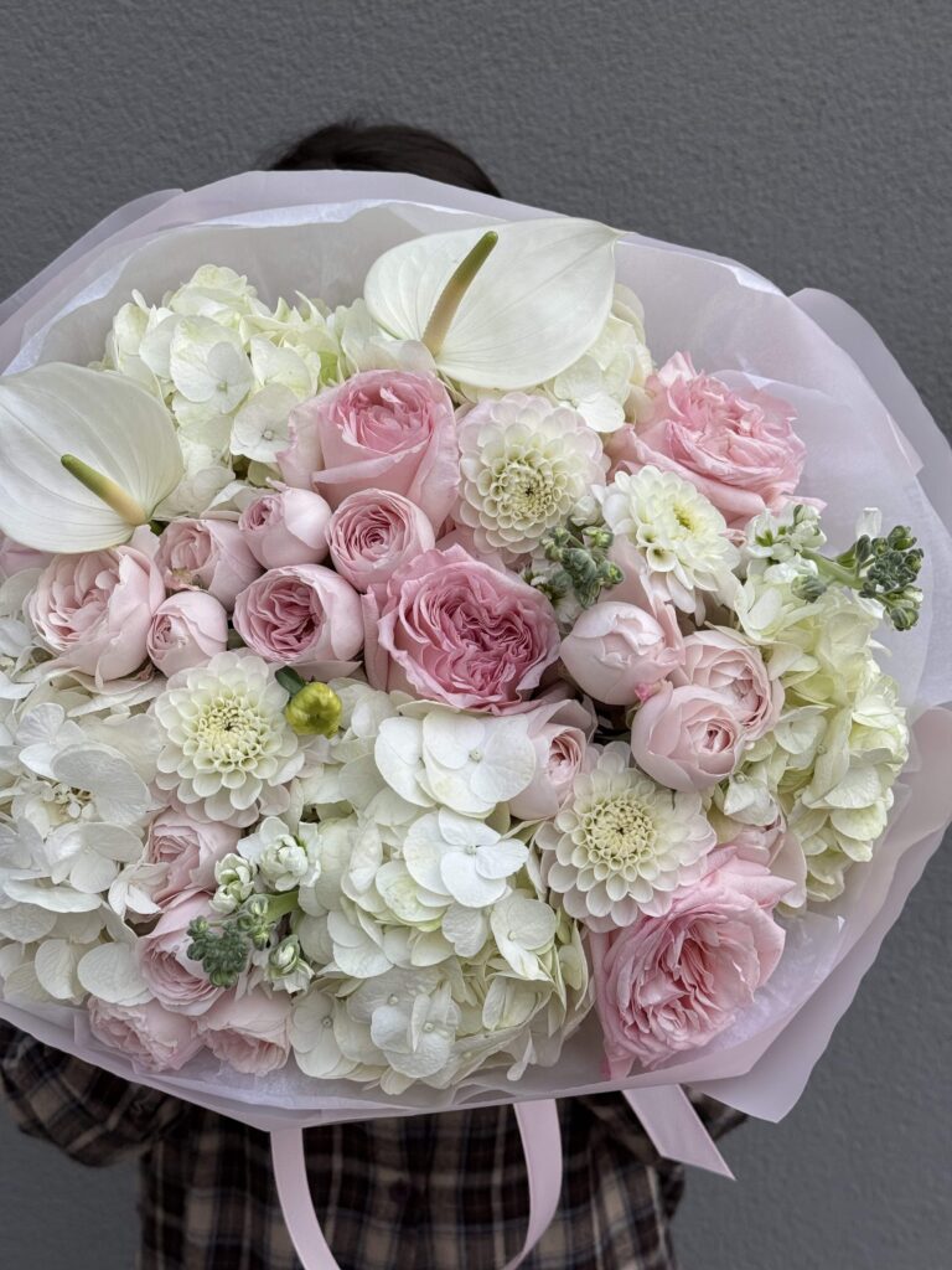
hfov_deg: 30.3
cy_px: 635
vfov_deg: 39.7
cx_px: 476
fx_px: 1760
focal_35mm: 48
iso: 80
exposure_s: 1/1429
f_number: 1.8
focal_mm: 6.8
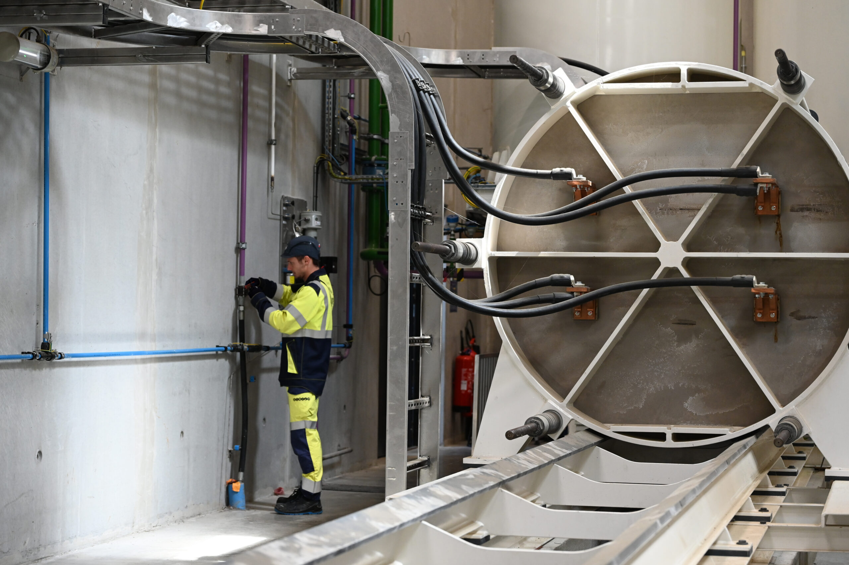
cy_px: 282
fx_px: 1650
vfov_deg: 19.4
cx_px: 424
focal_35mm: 70
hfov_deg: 28.9
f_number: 4
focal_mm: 70
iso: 2000
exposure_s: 1/200
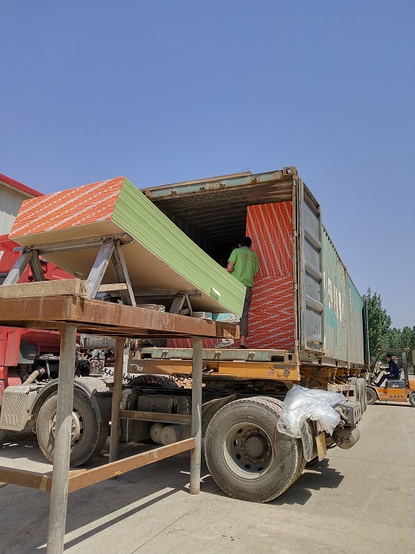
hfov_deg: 46.8
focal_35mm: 30
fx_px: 480
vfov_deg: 60.0
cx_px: 208
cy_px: 277
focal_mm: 3.95
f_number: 1.8
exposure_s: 1/1817
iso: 50
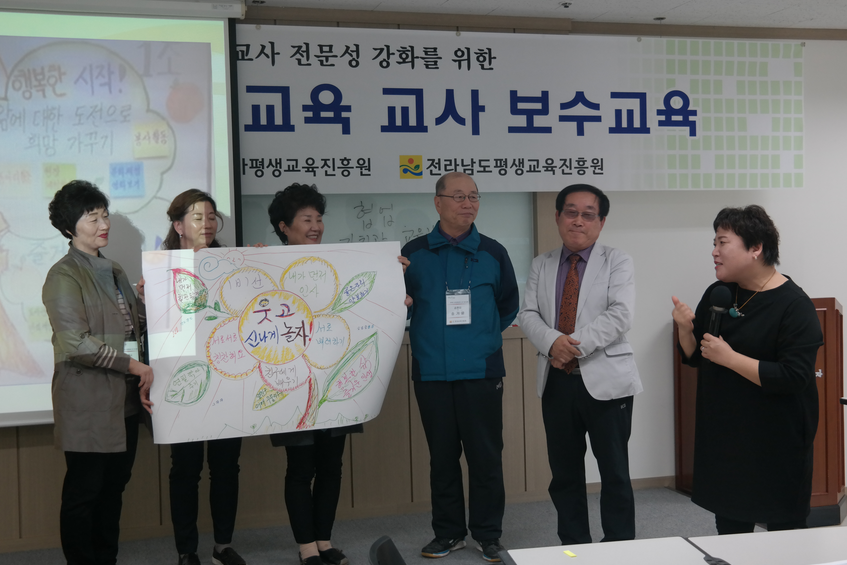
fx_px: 1106
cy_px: 287
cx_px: 445
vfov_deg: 28.6
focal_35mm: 47
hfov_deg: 41.9
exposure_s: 1/50
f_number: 4
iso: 400
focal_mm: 29
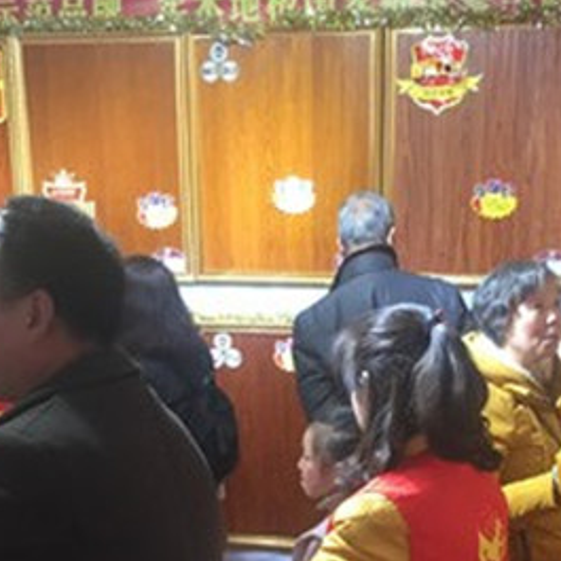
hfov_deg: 24.3
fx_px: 1302
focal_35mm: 71
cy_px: 578
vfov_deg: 23.2
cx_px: 315
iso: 80
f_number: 2.2
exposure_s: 1/33
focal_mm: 4.15
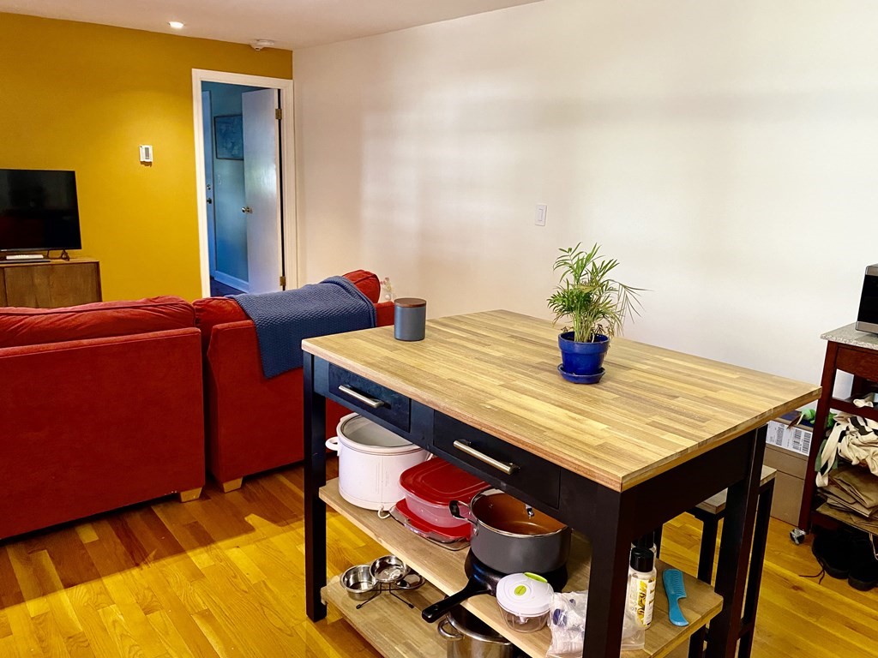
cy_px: 329
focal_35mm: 26
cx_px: 439
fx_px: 659
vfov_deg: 53.1
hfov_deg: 67.3
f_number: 1.8
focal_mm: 4.25
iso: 320
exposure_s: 1/60
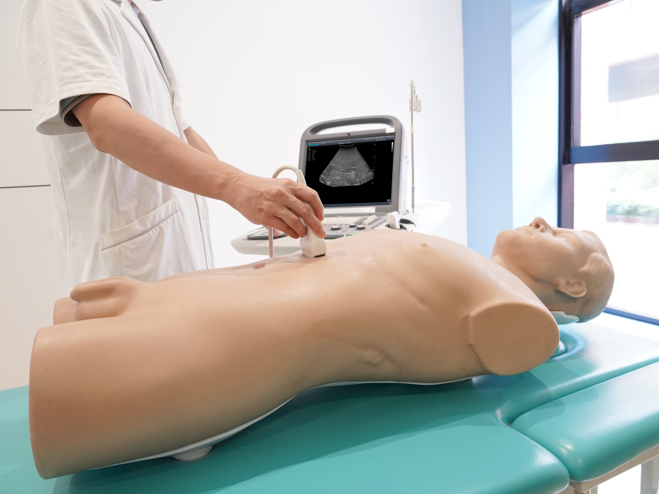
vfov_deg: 53.1
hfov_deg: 67.2
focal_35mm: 26
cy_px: 247
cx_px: 354
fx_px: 495
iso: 4000
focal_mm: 24
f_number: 6.3
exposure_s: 1/30
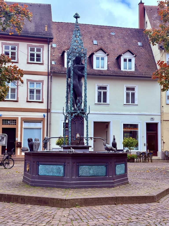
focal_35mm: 52
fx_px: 338
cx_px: 84
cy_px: 113
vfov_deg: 36.8
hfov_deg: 28.0
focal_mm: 5.96
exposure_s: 1/1709
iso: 50
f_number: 1.6
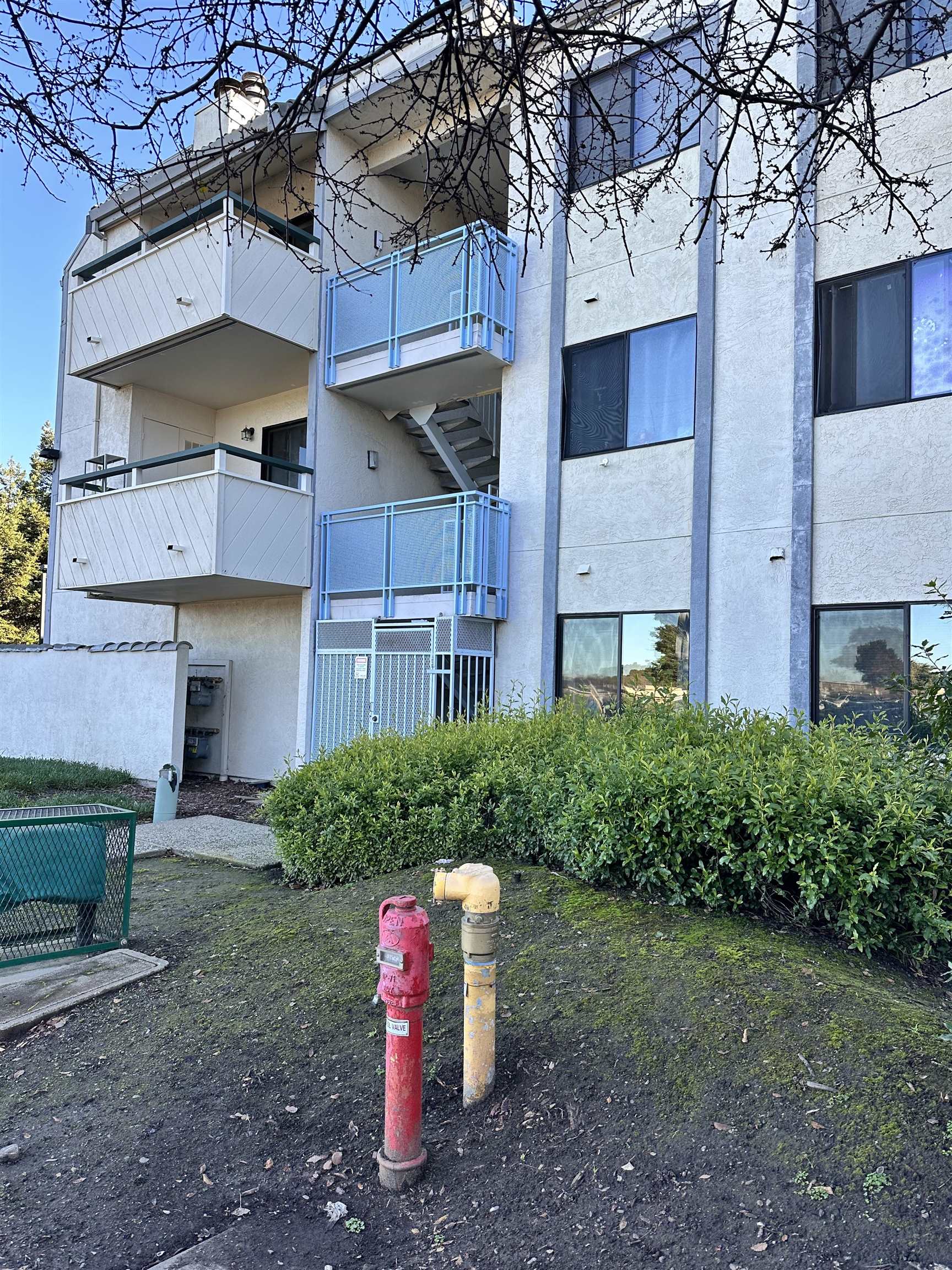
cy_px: 635
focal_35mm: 24
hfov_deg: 56.8
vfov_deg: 71.6
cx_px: 476
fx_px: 880
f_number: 1.78
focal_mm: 6.86
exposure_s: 1/535
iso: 80
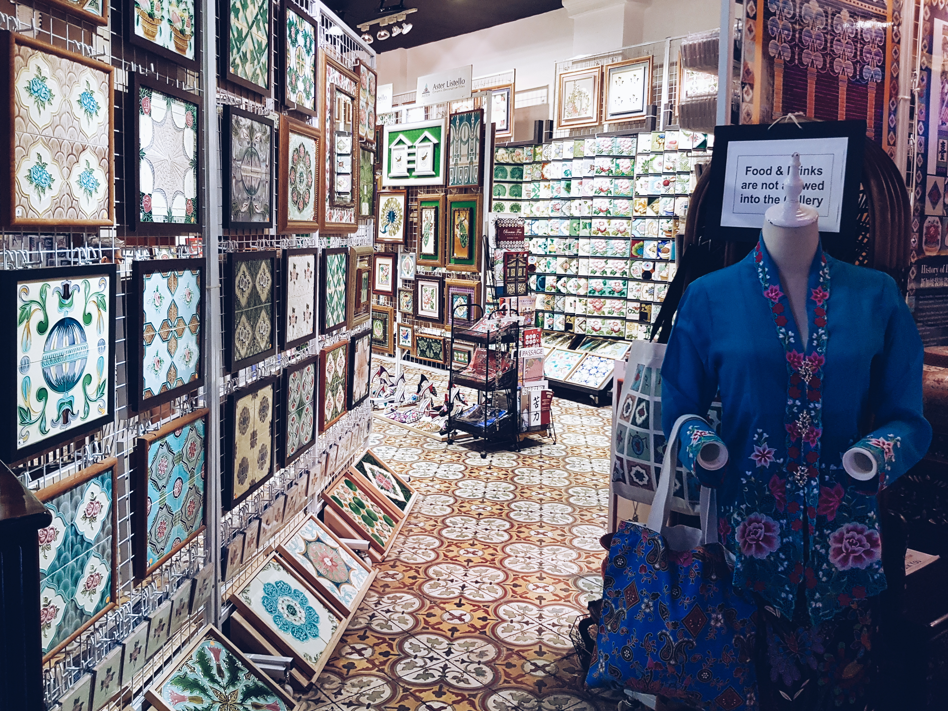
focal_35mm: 26
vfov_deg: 53.1
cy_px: 356
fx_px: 712
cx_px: 474
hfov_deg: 67.3
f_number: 1.7
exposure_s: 1/50
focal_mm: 4.3
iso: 200
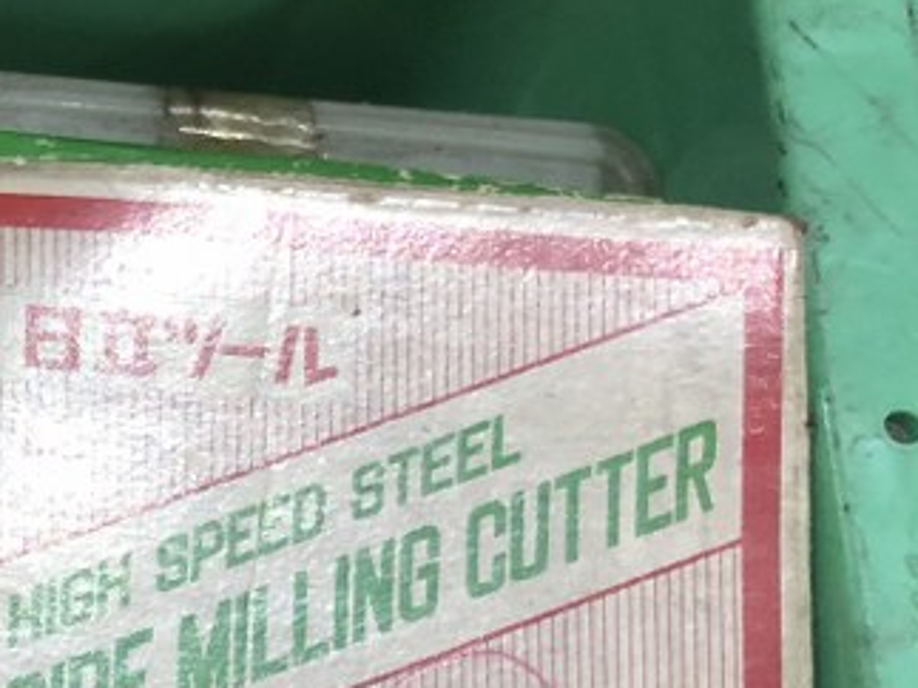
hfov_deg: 15.4
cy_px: 924
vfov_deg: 12.8
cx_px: -711
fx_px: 2943
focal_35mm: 111
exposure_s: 1/15
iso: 40
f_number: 1.8
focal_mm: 3.99
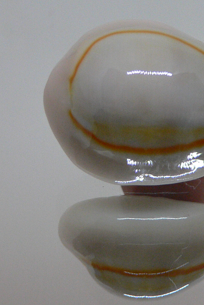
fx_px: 535
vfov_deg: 31.8
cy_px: 122
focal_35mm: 63
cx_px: 158
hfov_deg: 21.4
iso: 200
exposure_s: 1/60
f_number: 2.8
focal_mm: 4.6
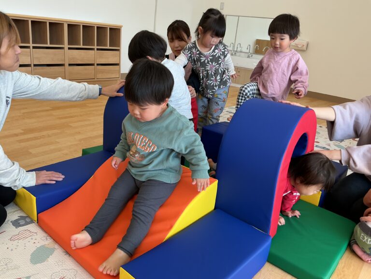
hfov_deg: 61.7
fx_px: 311
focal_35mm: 29
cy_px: 140
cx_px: 186
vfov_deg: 48.2
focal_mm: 3
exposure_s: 1/120
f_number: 1.8
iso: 25
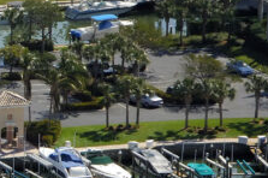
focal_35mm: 454
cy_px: 26
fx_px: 3375
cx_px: -322
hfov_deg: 4.5
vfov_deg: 3.0
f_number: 7.6
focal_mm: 66
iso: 400
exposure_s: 1/1000
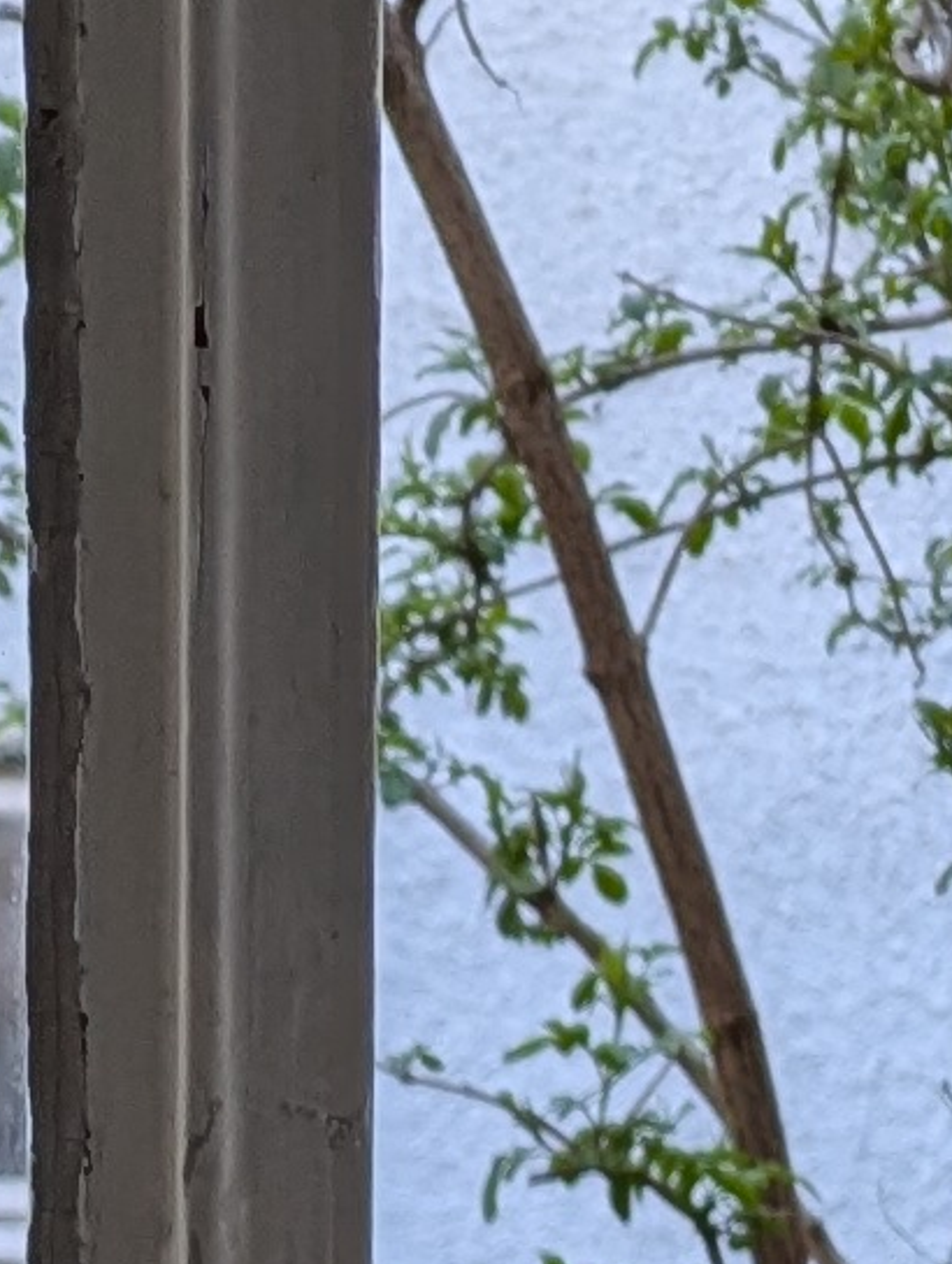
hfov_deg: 8.2
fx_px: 6580
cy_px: 2616
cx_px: 933
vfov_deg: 10.1
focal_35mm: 180
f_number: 1.85
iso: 79
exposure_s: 1/153
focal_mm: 6.81
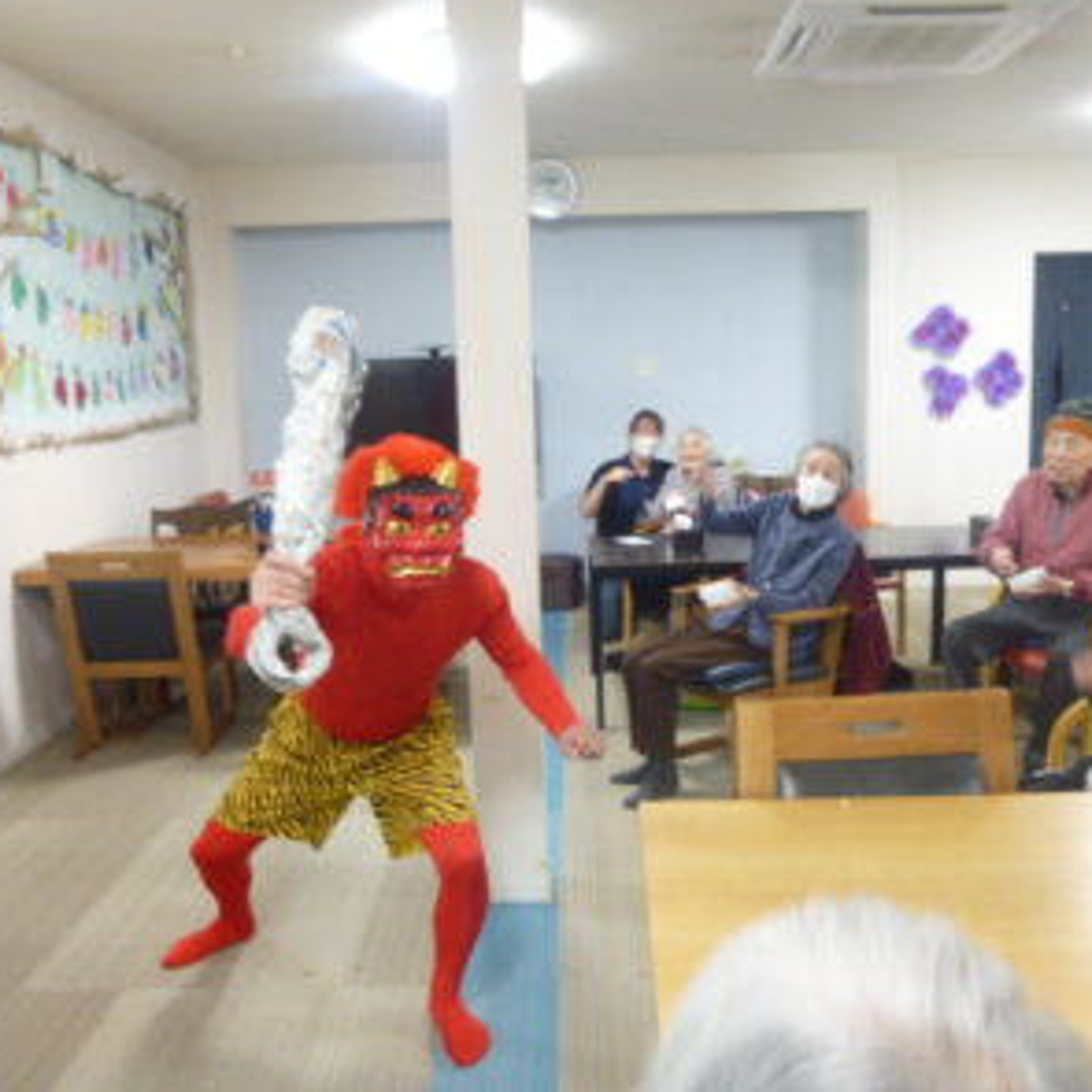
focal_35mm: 30
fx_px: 1071
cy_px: 540
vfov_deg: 54.0
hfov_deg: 54.0
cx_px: 570
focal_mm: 4.5
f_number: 3.1
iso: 400
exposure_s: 1/20
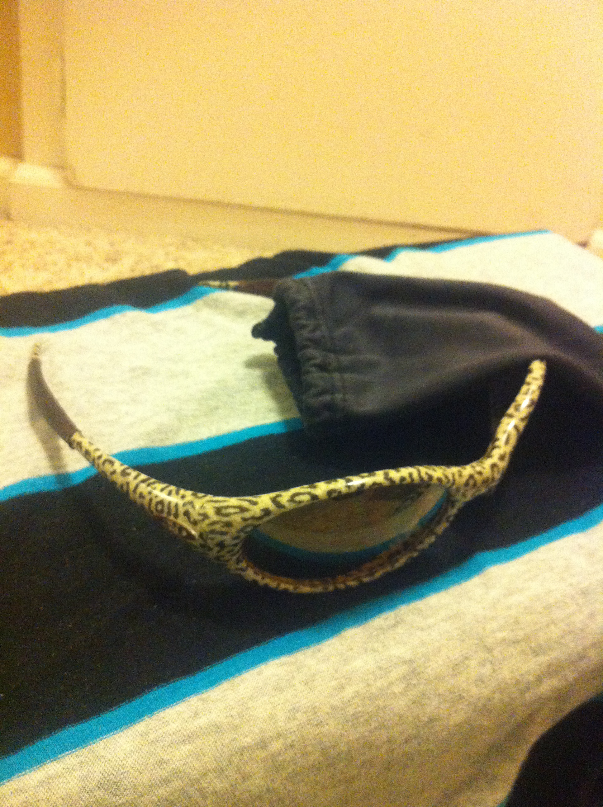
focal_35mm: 35
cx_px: 302
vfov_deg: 52.7
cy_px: 404
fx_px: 815
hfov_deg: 40.6
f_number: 2.8
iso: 500
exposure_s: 1/15
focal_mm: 3.85
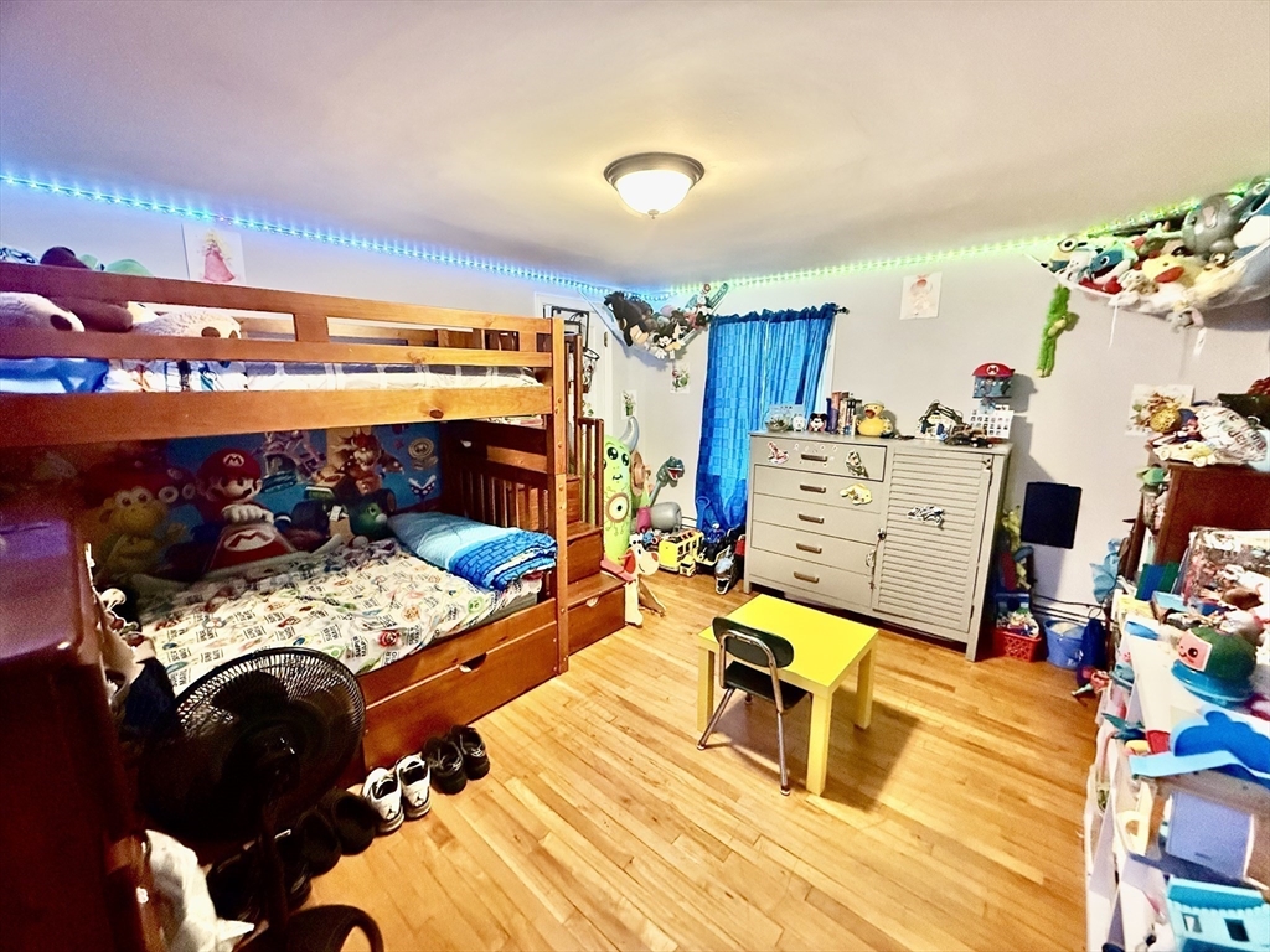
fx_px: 514
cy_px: 476
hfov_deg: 102.1
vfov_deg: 85.7
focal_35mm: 14
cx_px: 635
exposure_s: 1/60
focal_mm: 2.22
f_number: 2.2
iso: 1000
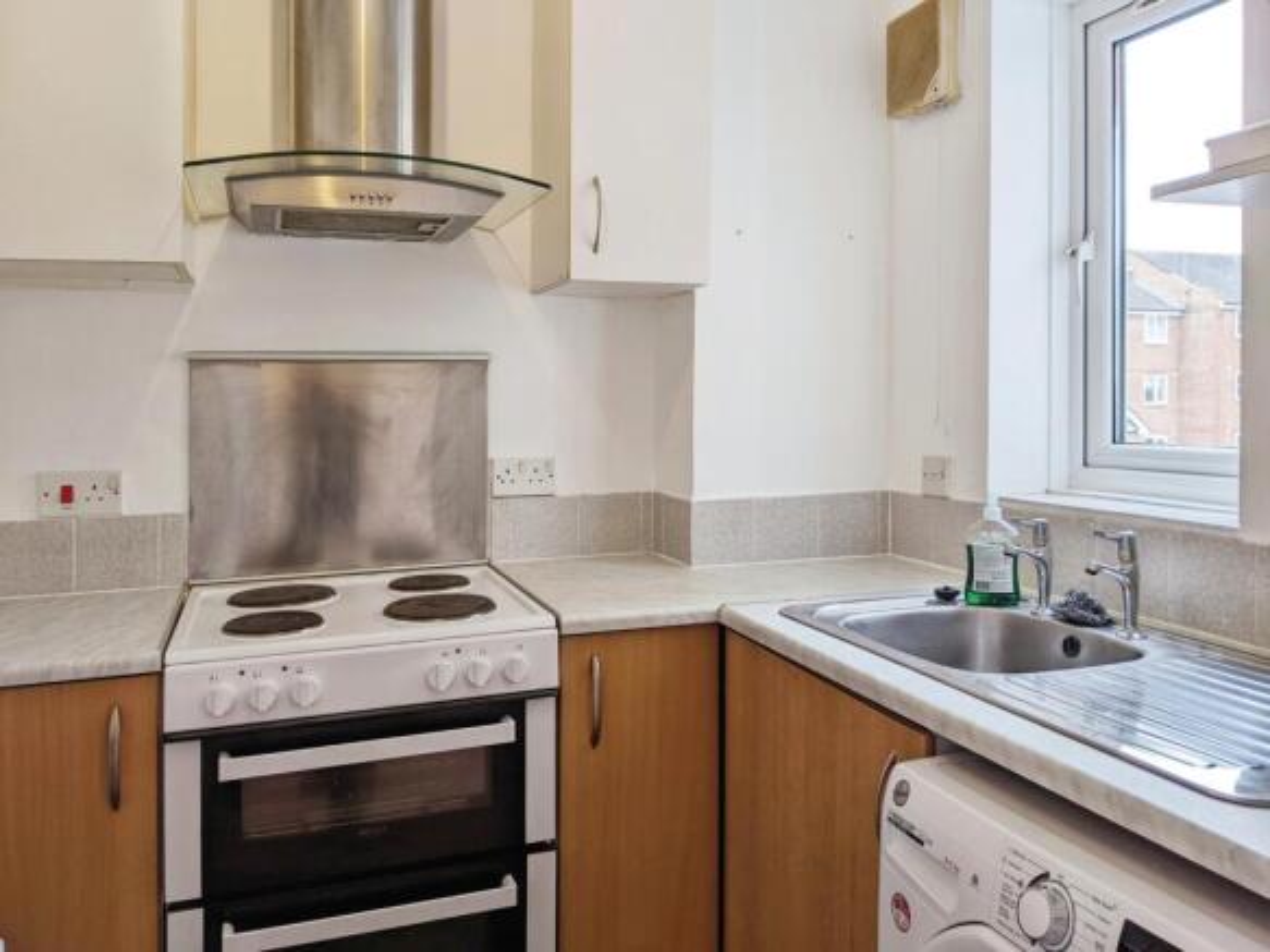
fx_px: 990
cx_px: 635
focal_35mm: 27
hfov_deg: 65.3
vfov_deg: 51.3
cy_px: 476
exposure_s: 1/123
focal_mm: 4.44
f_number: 1.8
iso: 45
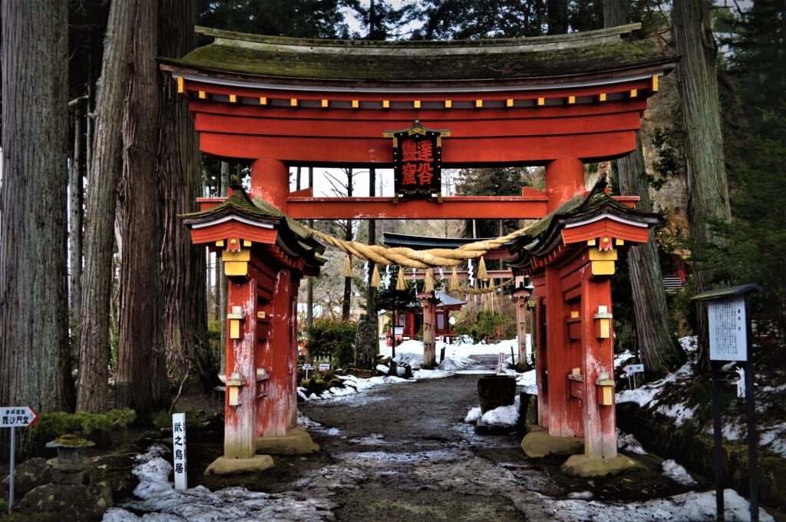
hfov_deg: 53.2
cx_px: 393
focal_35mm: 36
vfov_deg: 36.8
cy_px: 261
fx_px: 785
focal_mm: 24
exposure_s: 1/25
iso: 400
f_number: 7.1
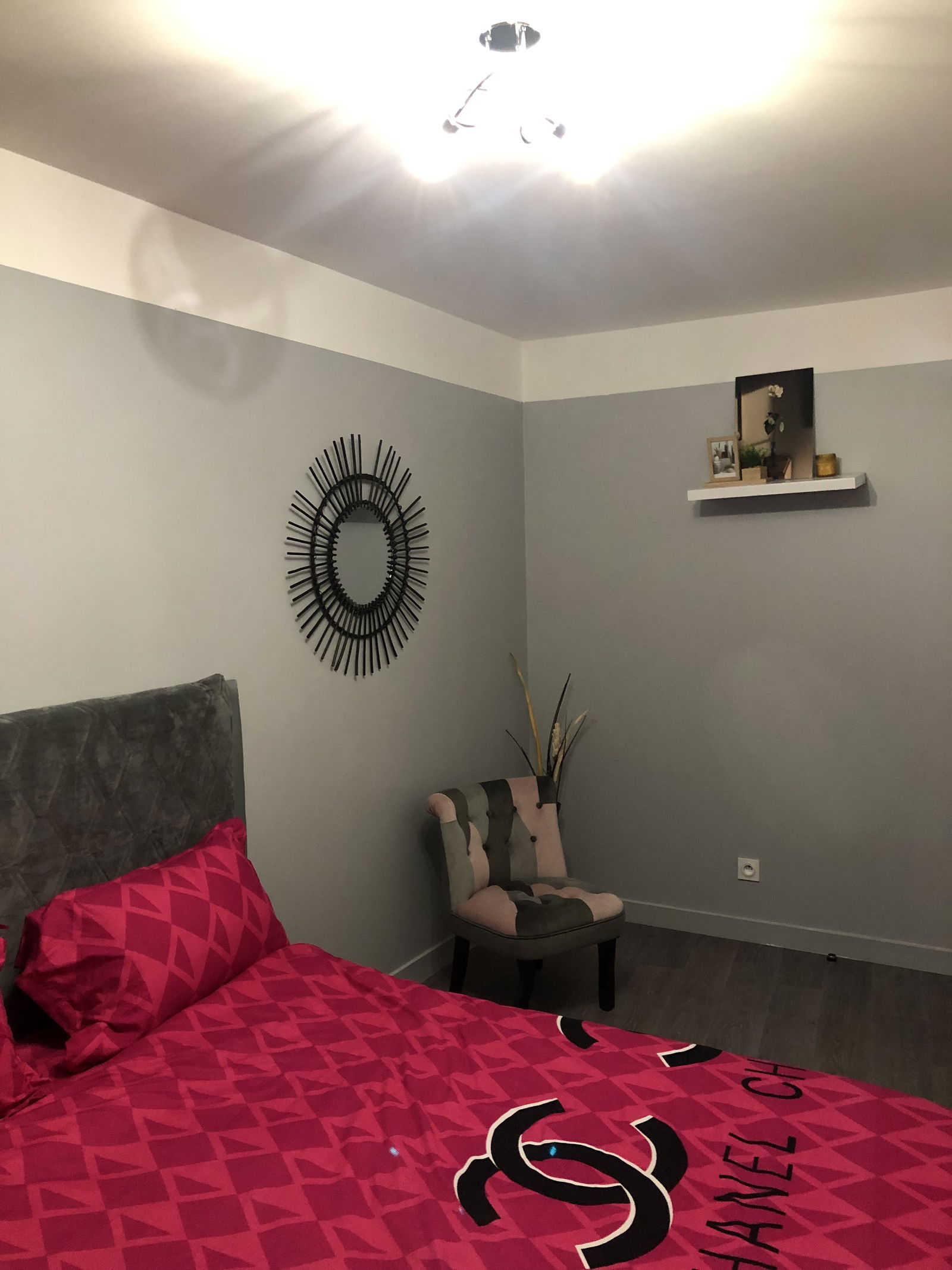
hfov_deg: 49.7
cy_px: 635
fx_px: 1027
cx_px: 476
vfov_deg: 63.4
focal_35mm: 28
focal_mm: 3.99
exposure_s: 1/13
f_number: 1.8
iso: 100
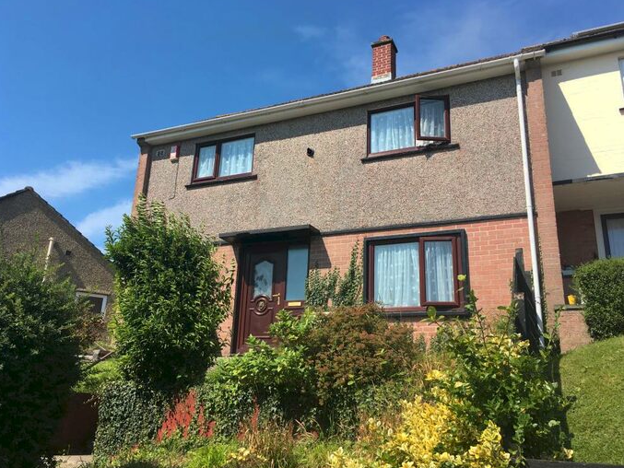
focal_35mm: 30
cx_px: 302
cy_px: 233
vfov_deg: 46.8
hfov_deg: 59.9
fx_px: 541
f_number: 2.2
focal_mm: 4.15
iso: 25
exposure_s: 1/1261
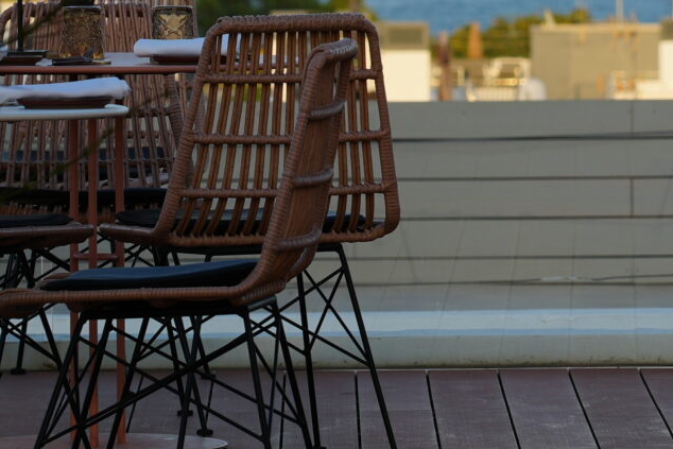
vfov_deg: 3.2
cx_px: 830
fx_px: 7928
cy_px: -188
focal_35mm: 424
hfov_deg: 4.8
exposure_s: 1/200
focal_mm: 105
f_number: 5.6
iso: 100
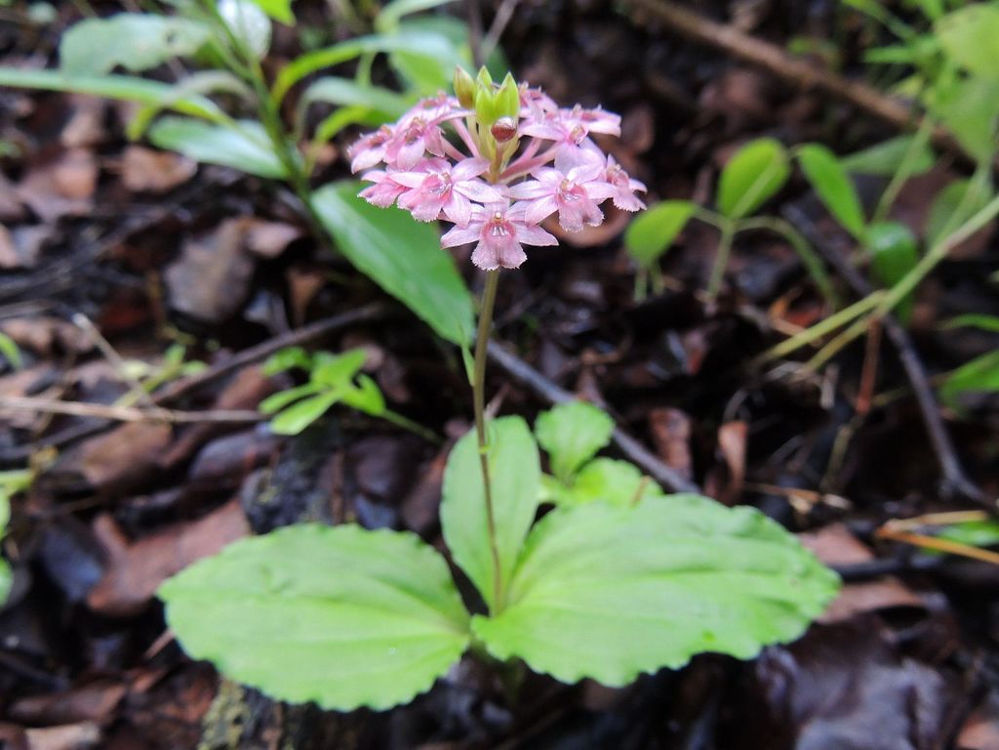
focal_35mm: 24
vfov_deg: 56.8
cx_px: 500
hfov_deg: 71.6
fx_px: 693
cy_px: 375
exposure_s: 1/30
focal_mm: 4.3
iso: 360
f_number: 3
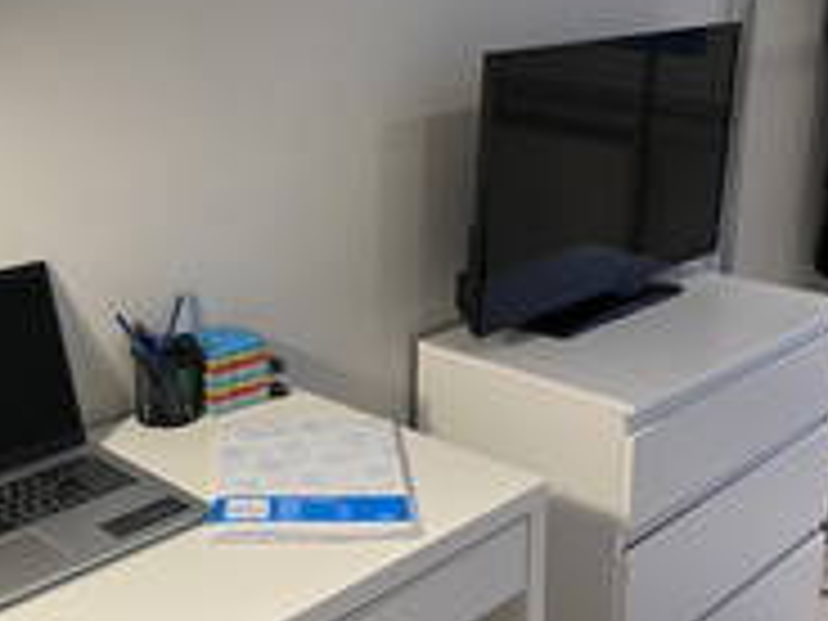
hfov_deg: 37.2
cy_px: 256
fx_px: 1220
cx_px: 292
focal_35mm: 51
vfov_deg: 28.5
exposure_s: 1/50
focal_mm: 4.2
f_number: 1.6
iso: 160
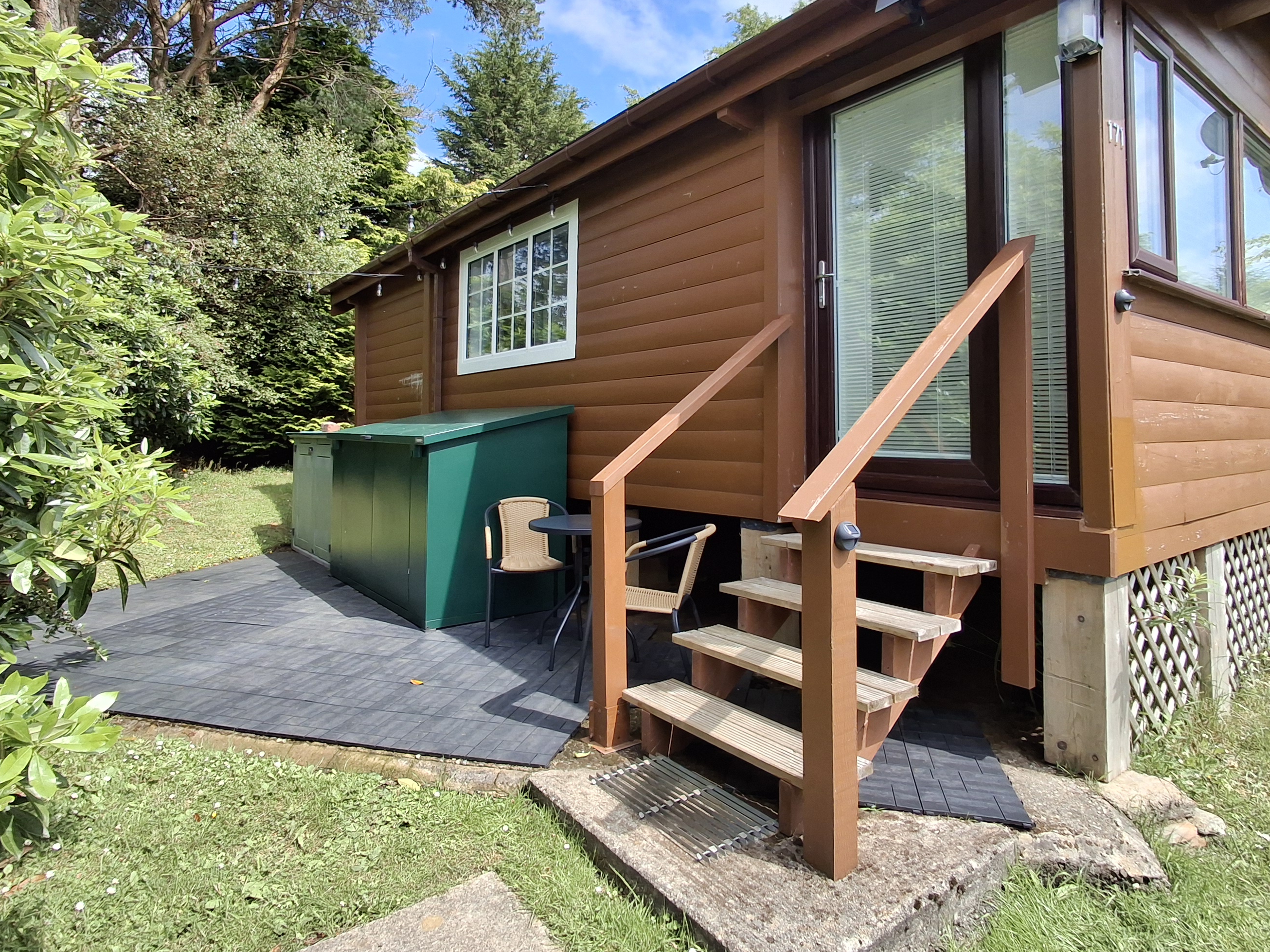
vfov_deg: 65.6
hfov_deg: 81.7
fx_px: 734
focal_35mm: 20
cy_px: 407
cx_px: 627
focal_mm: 1.64
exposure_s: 1/1376
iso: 40
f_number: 2.2
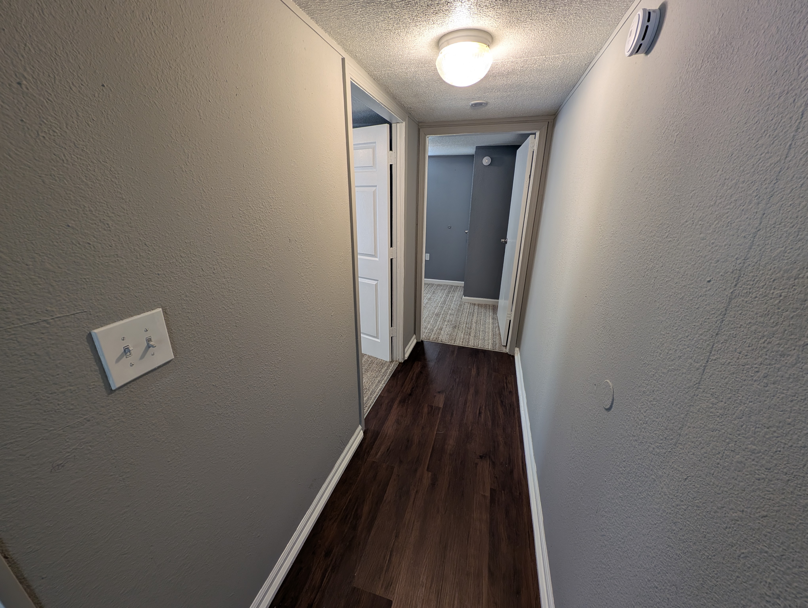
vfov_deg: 94.6
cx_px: 404
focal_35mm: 12
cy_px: 304
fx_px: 280
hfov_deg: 110.5
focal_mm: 2.23
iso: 41
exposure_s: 1/30
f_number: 1.95
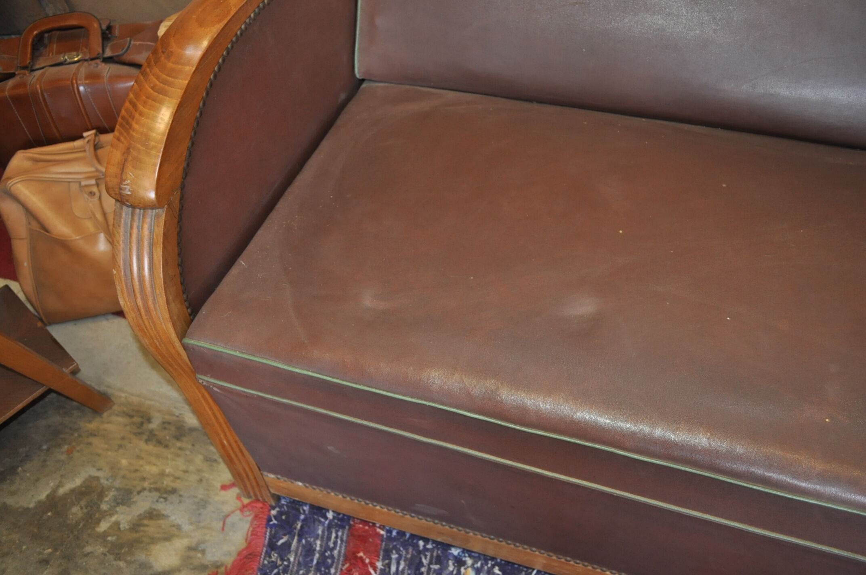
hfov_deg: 62.0
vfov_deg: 43.5
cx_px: 433
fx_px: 721
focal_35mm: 30
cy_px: 288
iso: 800
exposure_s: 1/60
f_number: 3.8
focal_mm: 20
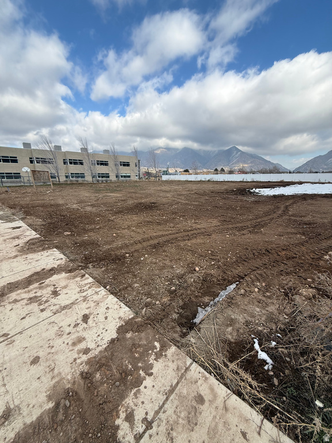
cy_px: 222
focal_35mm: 14
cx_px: 166
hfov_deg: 85.7
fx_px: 179
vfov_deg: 102.1
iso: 50
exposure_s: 1/942
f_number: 2.2
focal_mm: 2.22
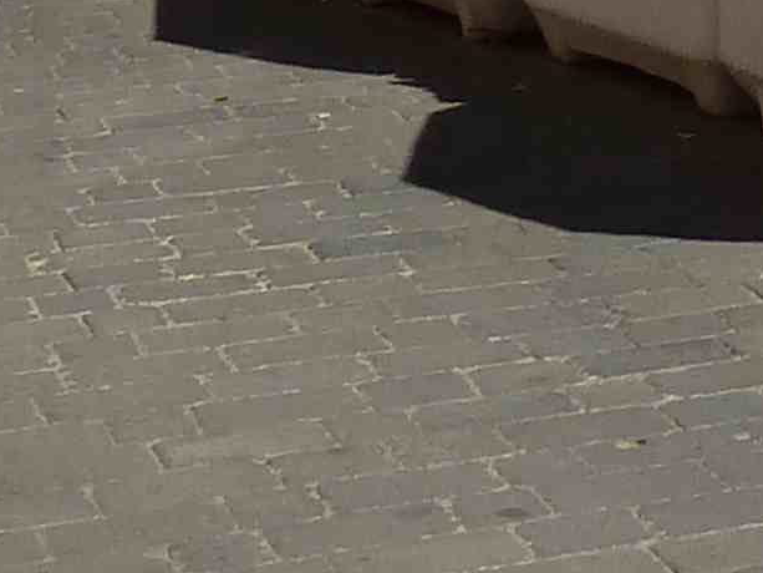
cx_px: 1497
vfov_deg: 8.2
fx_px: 3594
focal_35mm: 163
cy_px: -886
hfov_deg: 11.1
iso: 80
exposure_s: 1/500
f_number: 5
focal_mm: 4.1
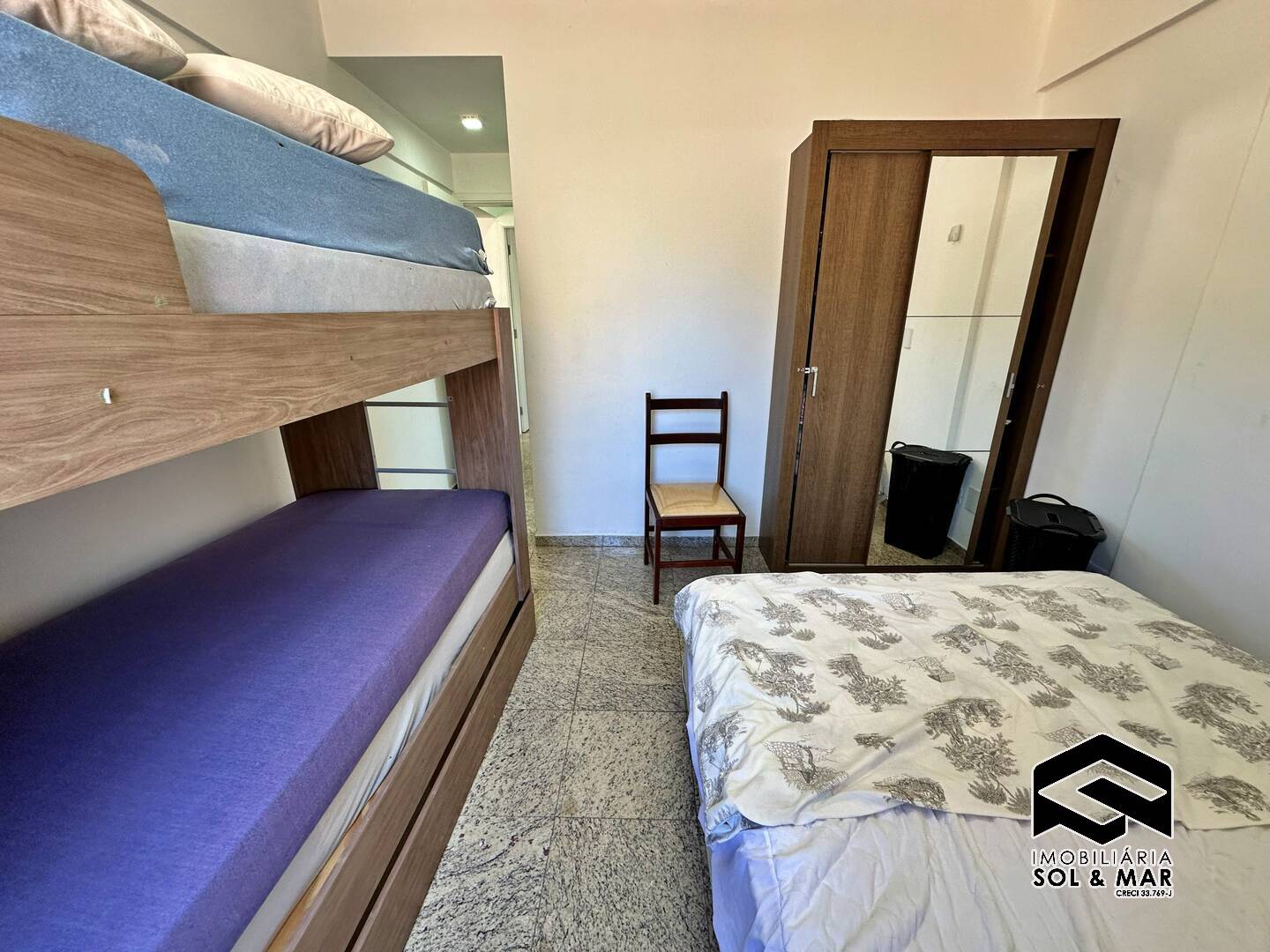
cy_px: 476
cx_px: 635
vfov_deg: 85.7
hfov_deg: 102.1
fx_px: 514
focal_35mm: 14
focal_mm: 2.22
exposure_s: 1/120
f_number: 2.2
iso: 160
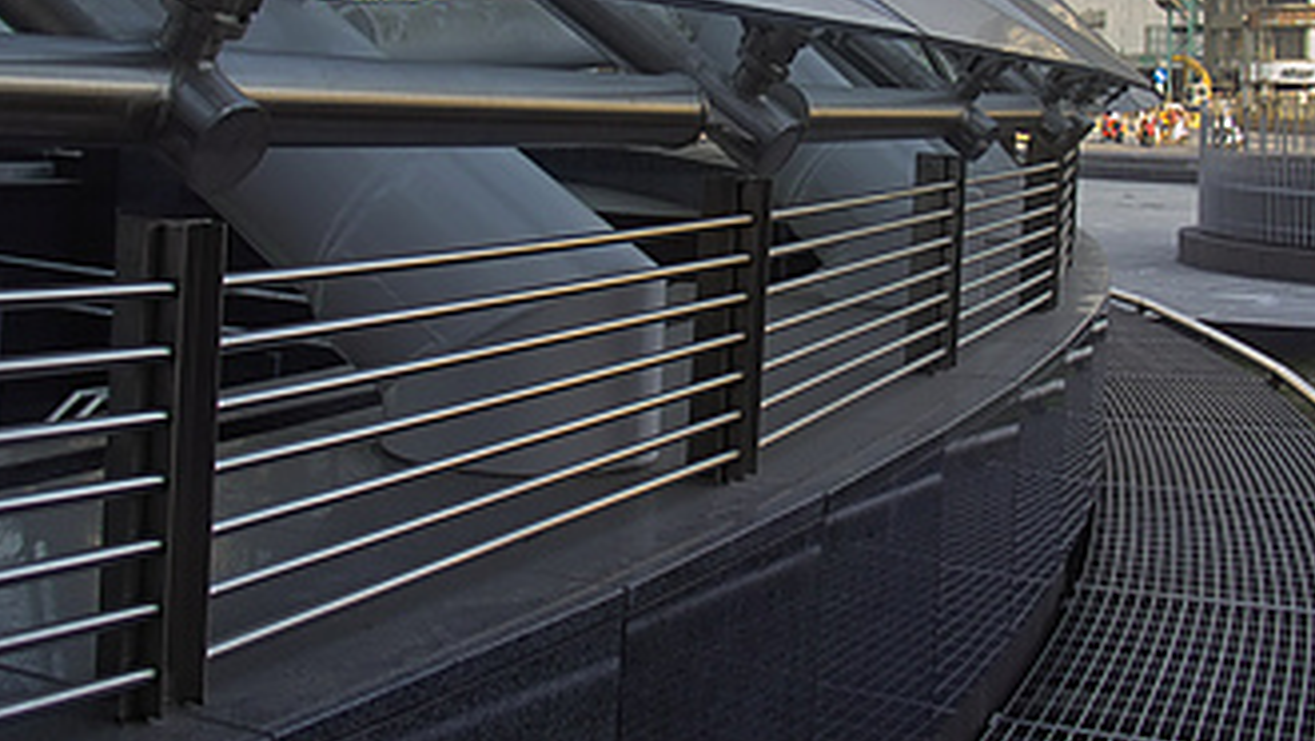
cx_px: 598
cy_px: -223
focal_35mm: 59
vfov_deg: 18.9
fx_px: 2058
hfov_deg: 35.4
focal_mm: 18
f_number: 5.6
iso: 100
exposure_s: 1/125
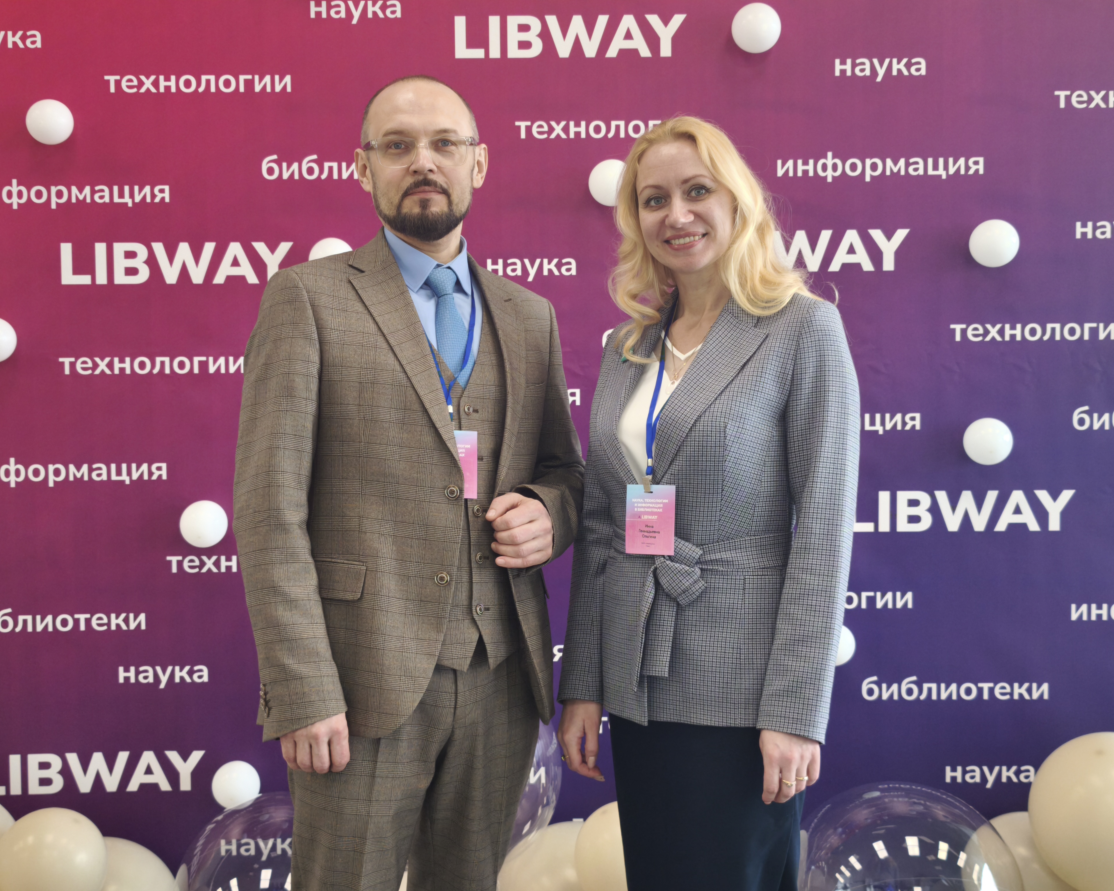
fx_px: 1583
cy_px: 446
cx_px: 548
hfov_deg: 38.8
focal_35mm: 48
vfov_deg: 31.5
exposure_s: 1/100
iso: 160
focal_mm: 6.57
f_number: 1.6
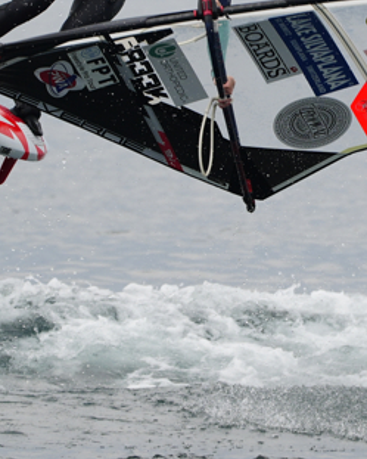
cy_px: 1
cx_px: 289
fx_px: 12431
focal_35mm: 916
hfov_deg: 1.7
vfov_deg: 2.1
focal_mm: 253
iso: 400
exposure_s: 1/1250
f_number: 5.6
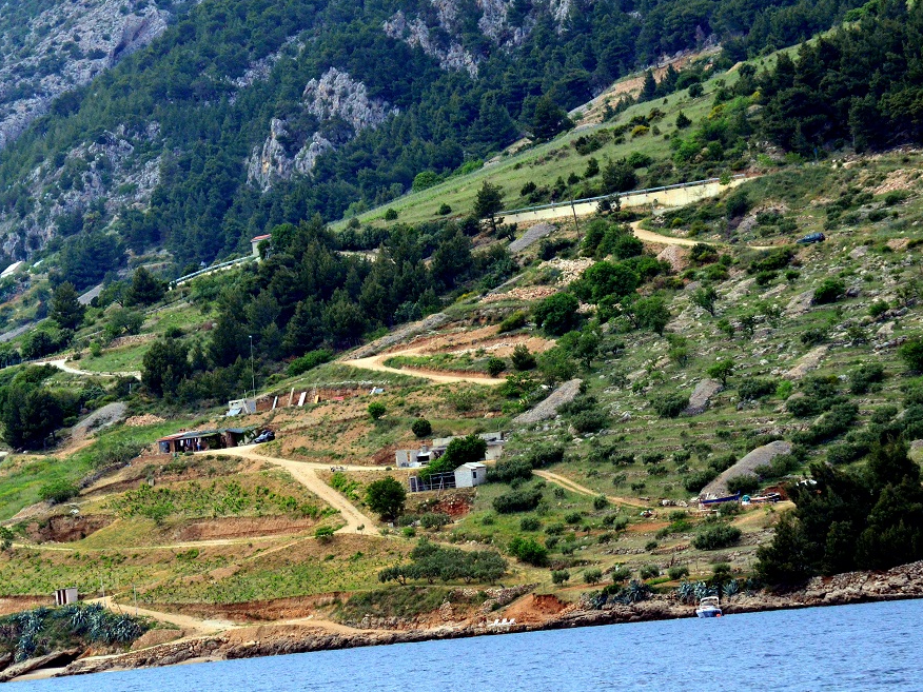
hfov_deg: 8.9
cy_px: 345
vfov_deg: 6.7
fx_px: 5907
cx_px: 416
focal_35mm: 222
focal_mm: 135
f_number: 6.3
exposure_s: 1/8000
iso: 2500
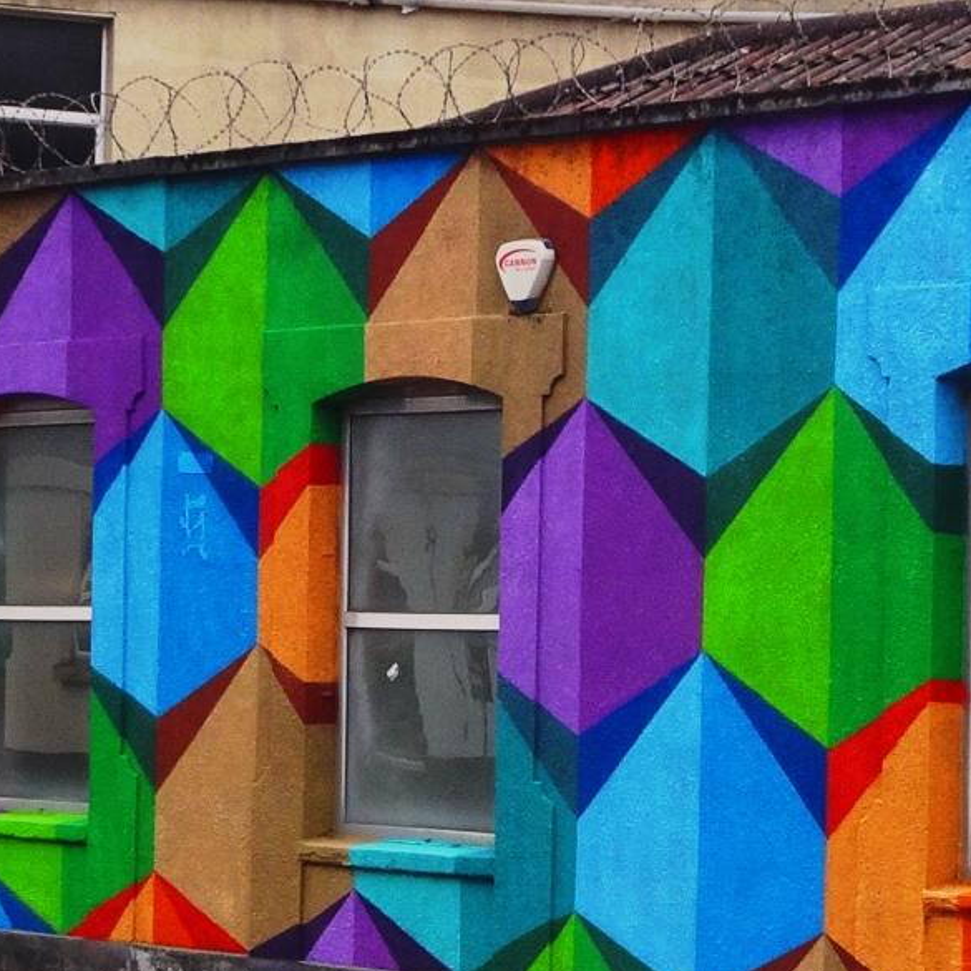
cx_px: 573
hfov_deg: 33.3
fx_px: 1619
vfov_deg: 33.3
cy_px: 596
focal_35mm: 51
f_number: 4
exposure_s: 1/500
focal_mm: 5.61
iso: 80
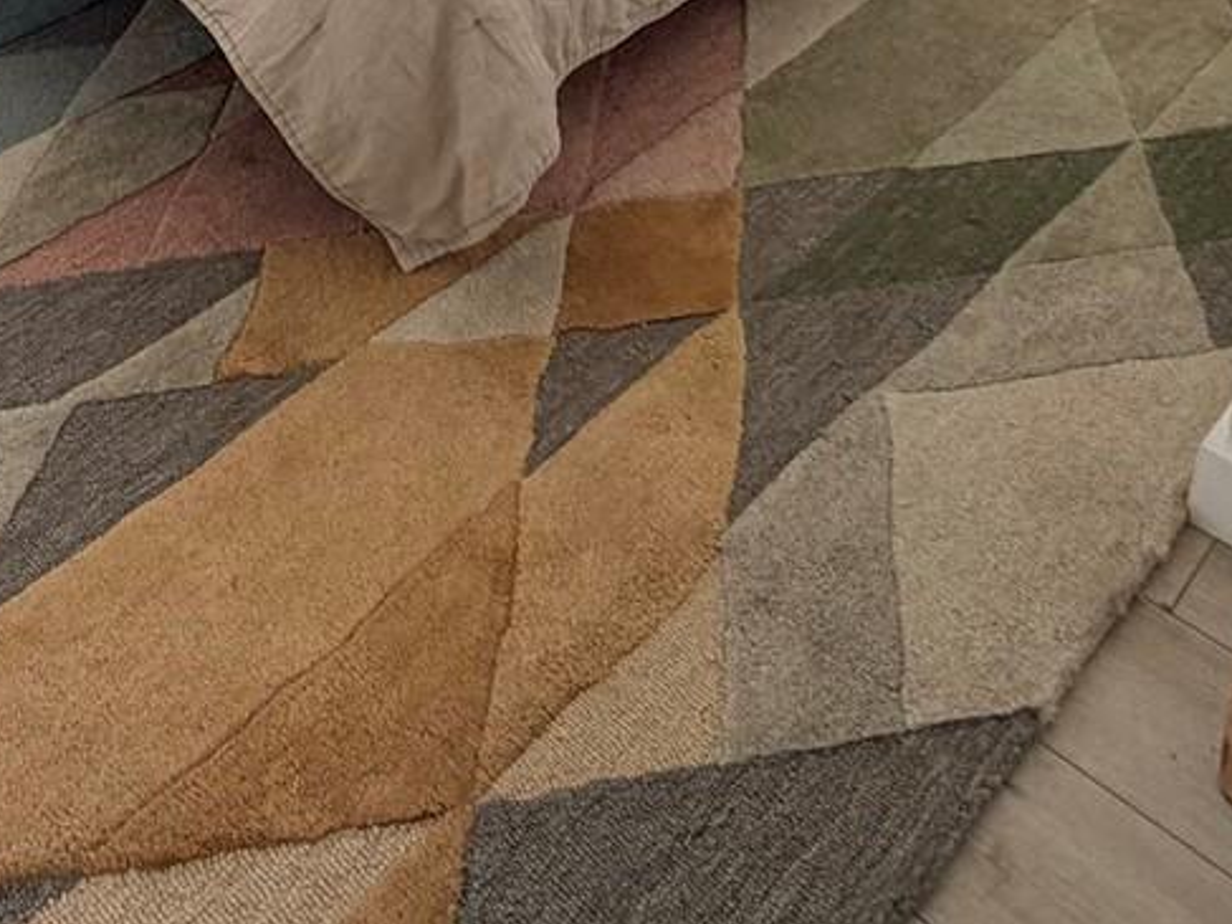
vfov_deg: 23.4
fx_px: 1637
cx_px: -38
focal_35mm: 46
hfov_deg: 36.5
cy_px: -552
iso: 80
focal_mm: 2.22
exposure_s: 1/121
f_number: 2.2
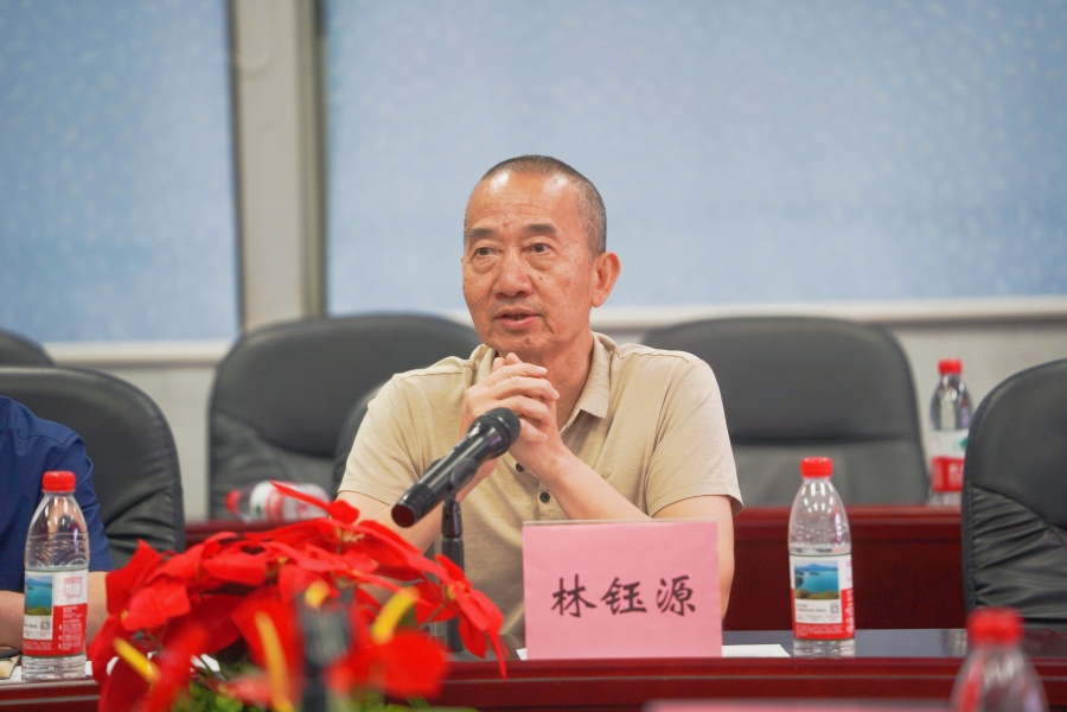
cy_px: 356
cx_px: 534
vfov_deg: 9.1
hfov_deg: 13.7
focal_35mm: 150
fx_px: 4445
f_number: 2.8
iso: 400
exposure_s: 1/60
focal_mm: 150
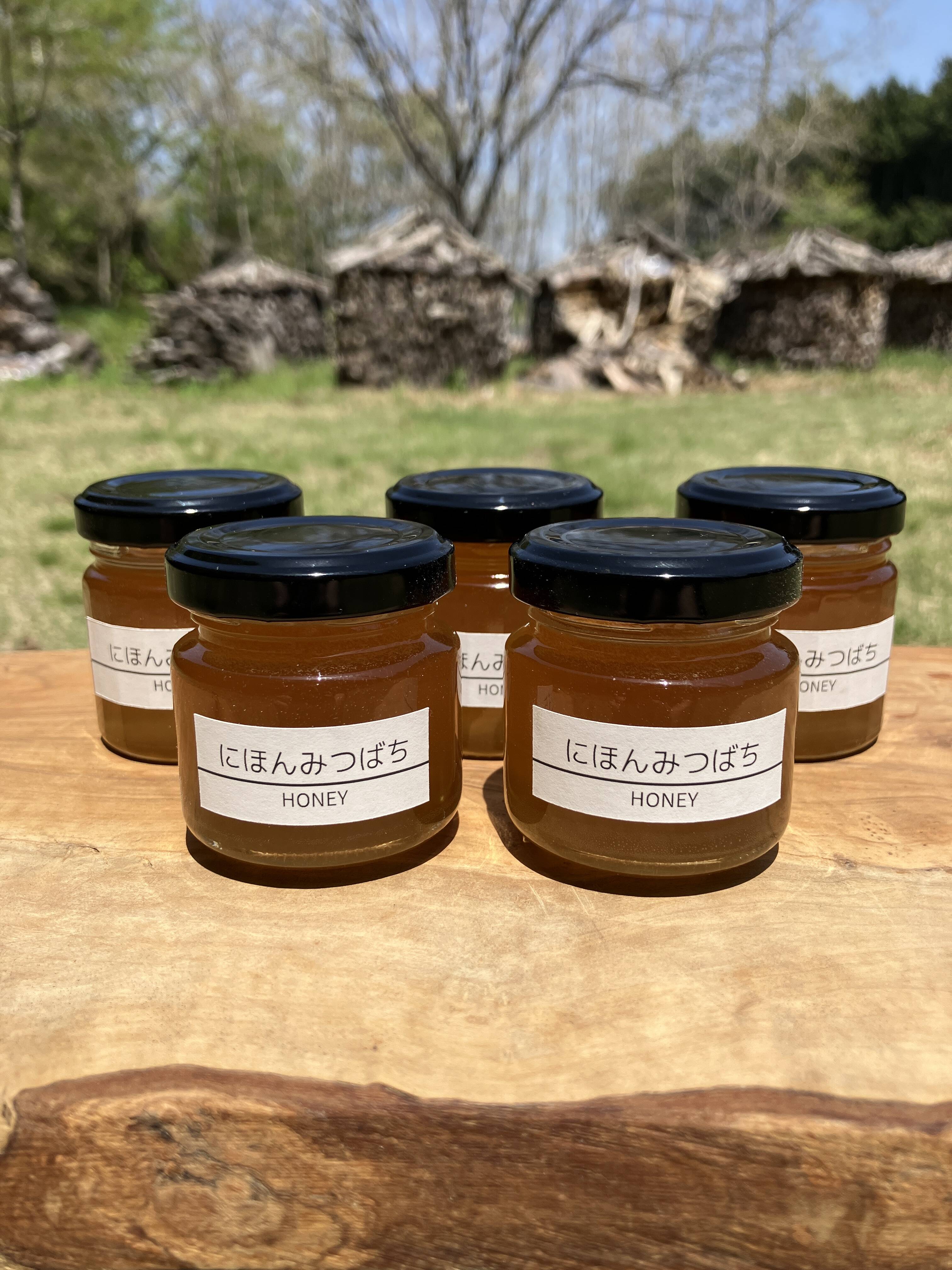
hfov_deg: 49.7
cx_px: 476
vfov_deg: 63.4
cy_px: 635
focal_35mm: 28
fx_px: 1027
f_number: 1.8
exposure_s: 1/2024
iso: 32
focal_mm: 3.99
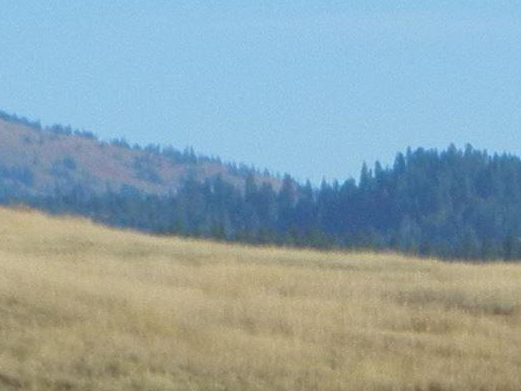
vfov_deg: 1.9
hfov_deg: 2.5
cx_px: 655
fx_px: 11866
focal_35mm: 788
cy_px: 283
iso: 160
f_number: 9.2
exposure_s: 1/246
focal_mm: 24
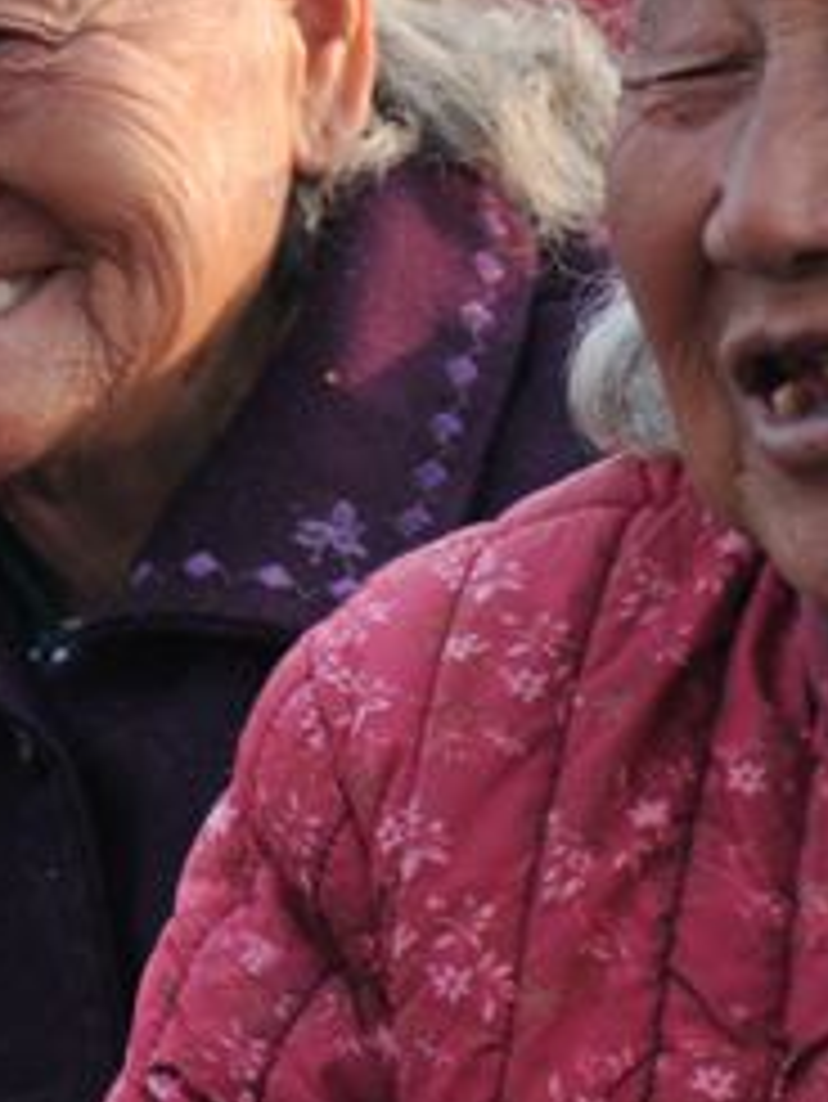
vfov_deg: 1.9
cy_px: 29
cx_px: -162
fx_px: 33713
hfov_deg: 1.4
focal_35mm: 1058
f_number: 5.6
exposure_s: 1/160
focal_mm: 200
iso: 250
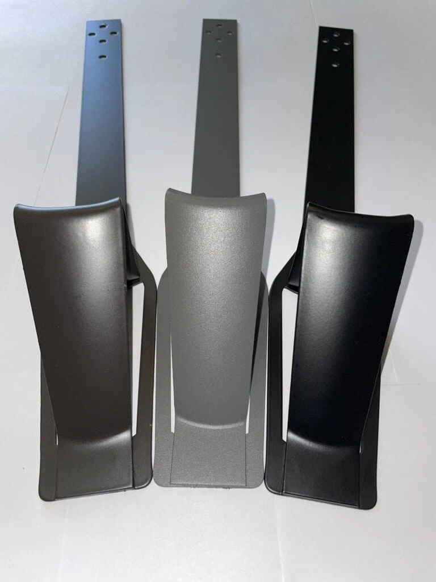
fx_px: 437
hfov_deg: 53.1
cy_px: 291
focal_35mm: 26
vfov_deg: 67.3
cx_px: 218
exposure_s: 1/322
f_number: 1.6
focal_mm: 4.2
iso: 32
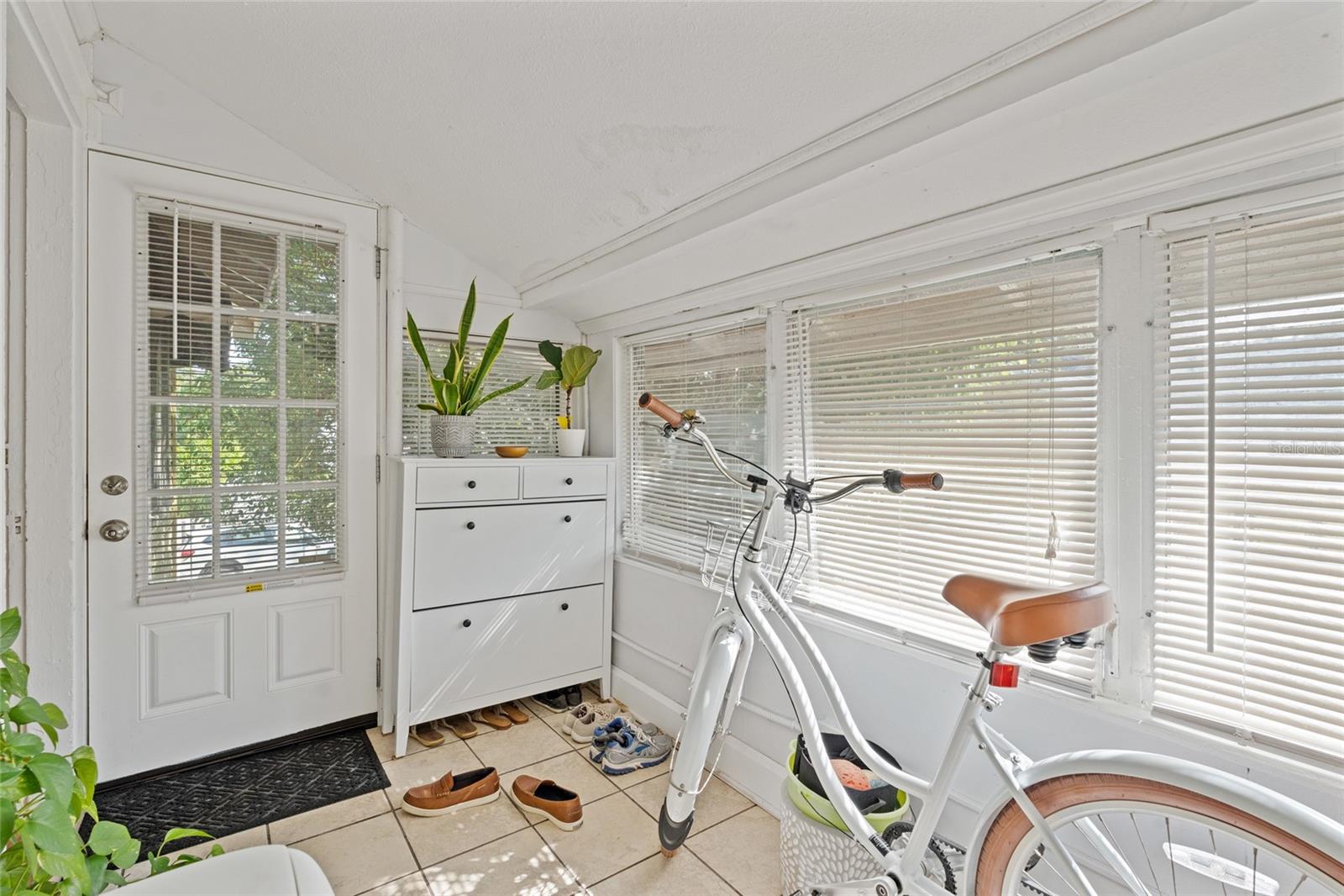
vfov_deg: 73.7
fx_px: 597
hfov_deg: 96.7
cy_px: 448
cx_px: 672
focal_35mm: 16
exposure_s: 1/30
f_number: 6.3
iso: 250
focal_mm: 16
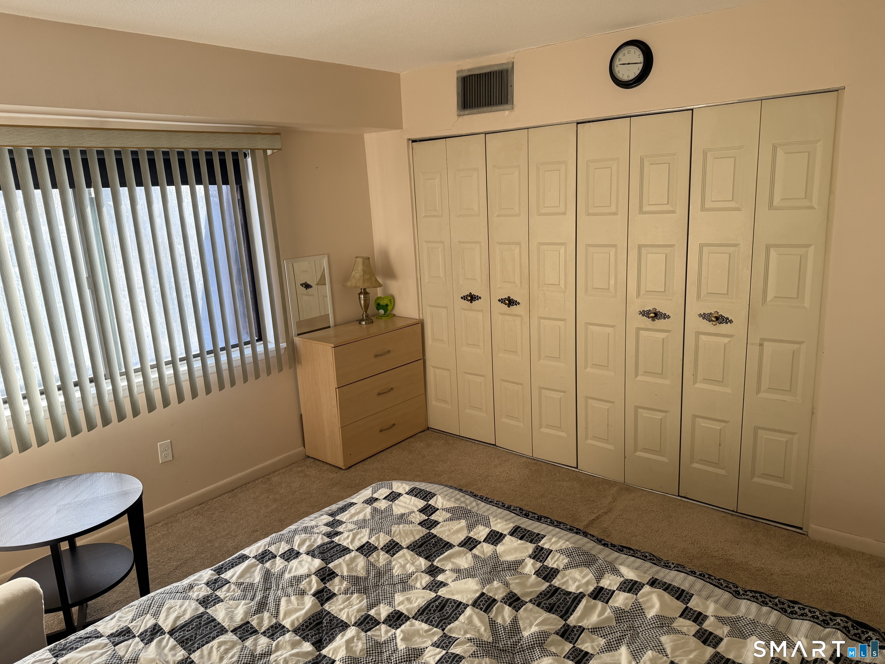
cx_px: 442
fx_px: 614
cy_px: 332
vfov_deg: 56.8
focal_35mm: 24
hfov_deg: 71.6
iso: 100
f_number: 1.78
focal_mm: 6.76
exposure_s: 1/244
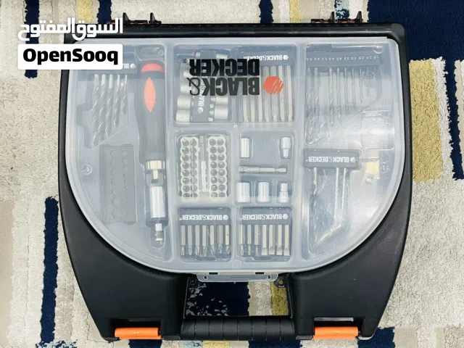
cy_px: 174
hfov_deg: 67.3
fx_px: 349
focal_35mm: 26
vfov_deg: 53.1
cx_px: 232
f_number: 1.6
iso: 160
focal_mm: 4.2
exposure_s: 1/50
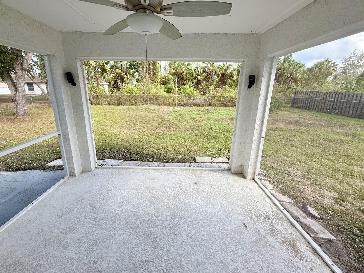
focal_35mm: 15
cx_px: 176
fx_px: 158
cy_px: 129
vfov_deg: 81.7
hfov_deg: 98.1
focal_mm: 2.22
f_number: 2.2
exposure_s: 1/395
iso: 50
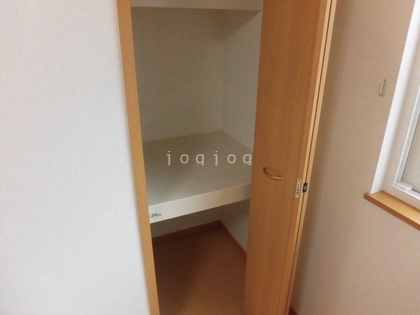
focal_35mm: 24
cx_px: 210
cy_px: 158
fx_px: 291
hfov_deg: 71.6
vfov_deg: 56.8
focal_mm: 4.3
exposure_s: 1/40
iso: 250
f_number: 3.1
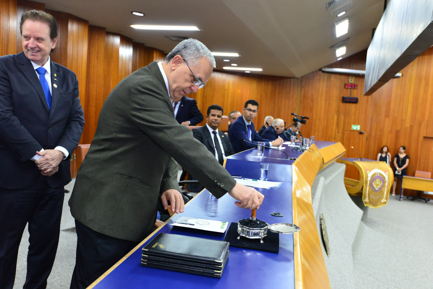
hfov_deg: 54.4
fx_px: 421
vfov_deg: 37.9
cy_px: 144
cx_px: 216
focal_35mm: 35
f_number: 5
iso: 2500
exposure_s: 1/60
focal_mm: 35
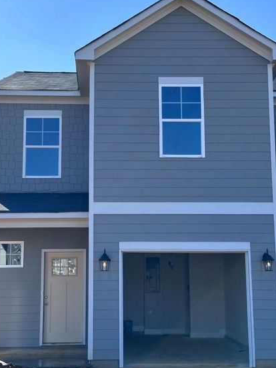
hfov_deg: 25.2
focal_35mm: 58
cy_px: 171
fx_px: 617
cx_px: 125
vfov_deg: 33.2
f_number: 1.78
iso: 64
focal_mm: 6.86
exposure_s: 1/2597
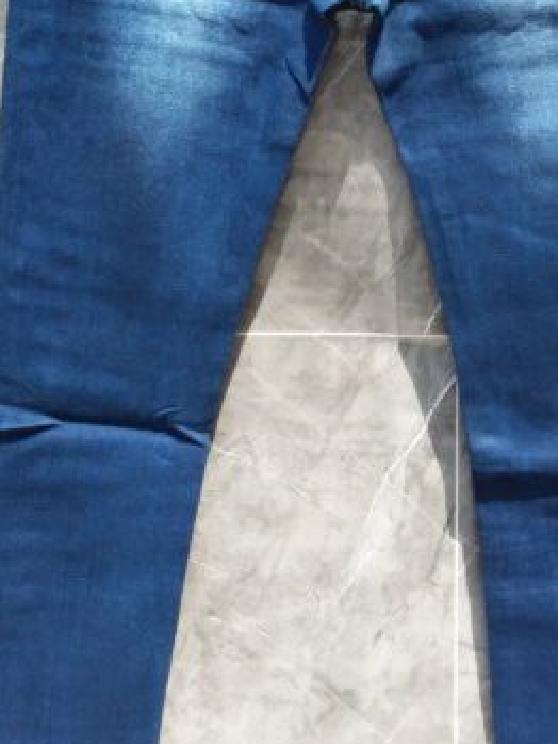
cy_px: 164
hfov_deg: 28.5
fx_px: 1095
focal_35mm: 51
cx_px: 323
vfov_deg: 36.4
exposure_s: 1/587
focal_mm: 2.91
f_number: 1.9
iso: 40
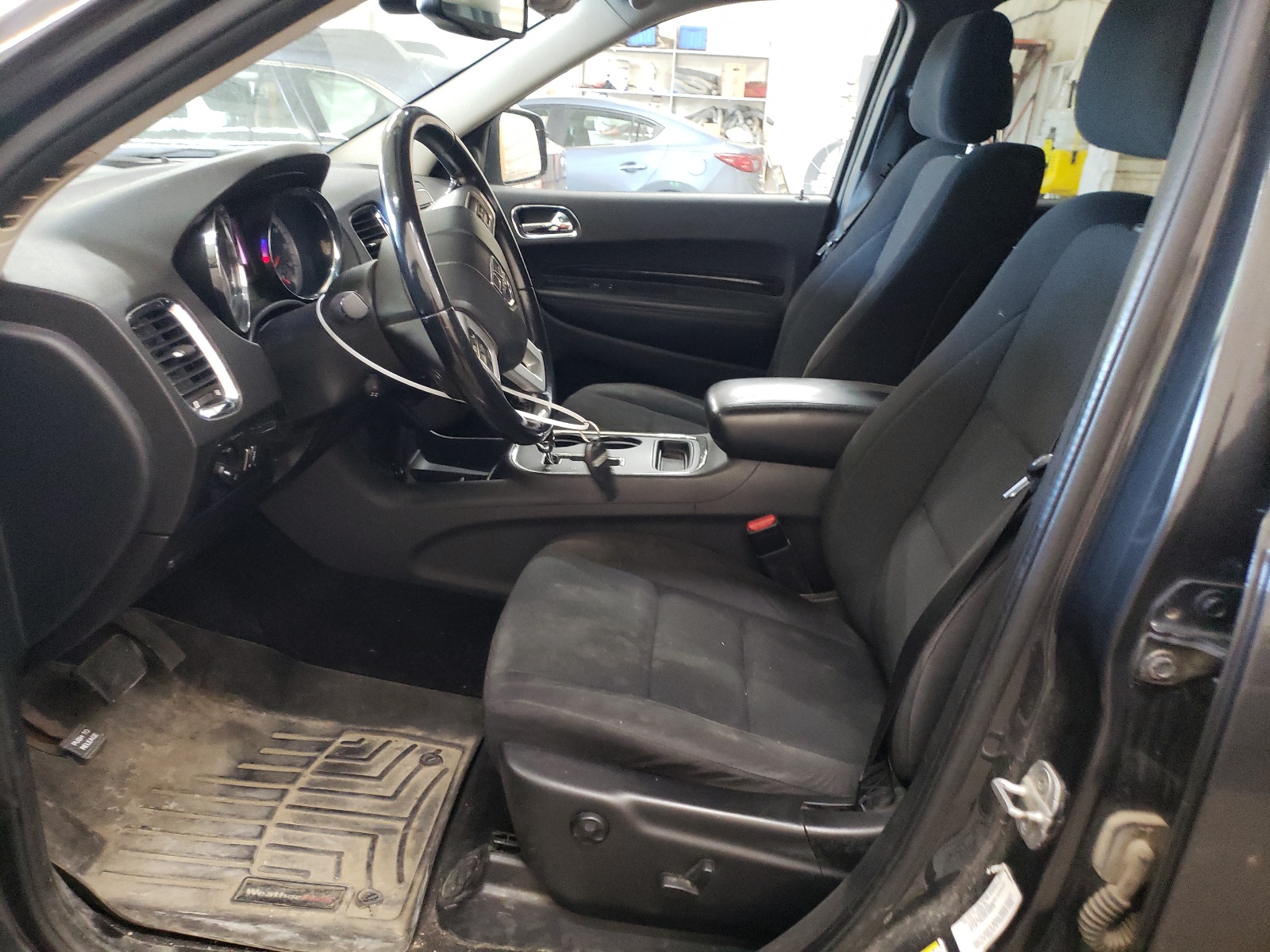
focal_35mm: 26
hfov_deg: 67.3
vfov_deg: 53.1
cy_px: 476
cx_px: 635
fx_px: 954
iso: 426
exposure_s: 1/24
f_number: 1.5
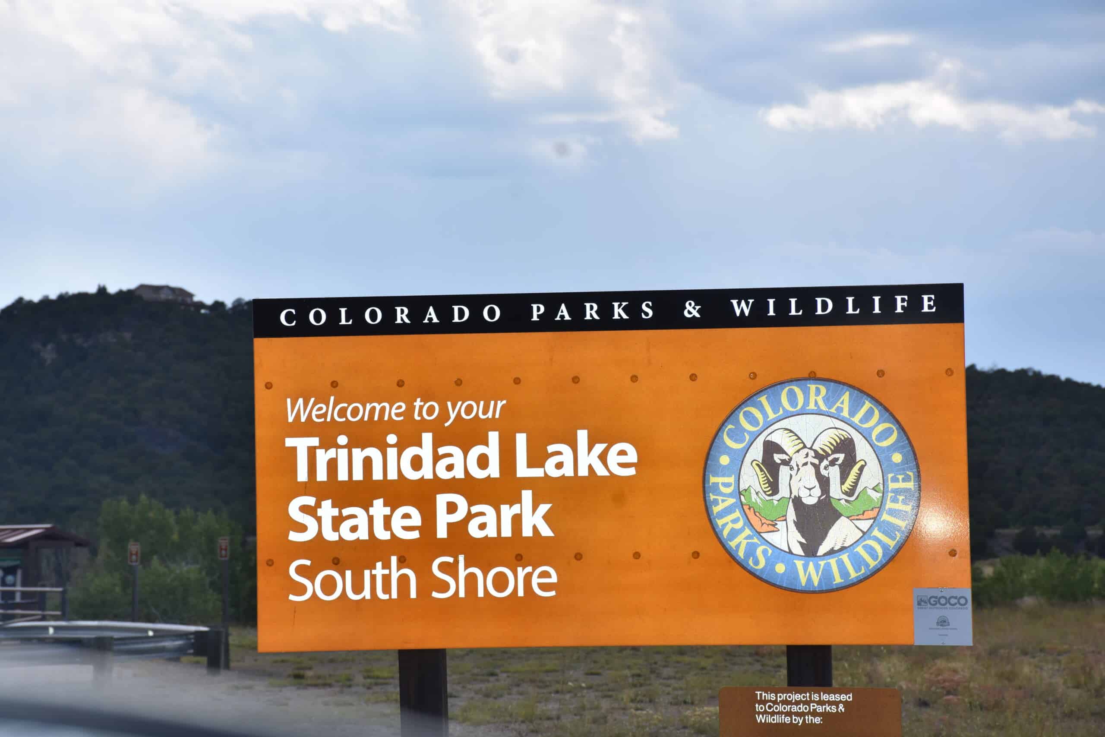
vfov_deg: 10.8
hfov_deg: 16.1
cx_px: 552
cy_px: 368
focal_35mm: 128
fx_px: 3913
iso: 100
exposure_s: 1/250
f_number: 9
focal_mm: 85
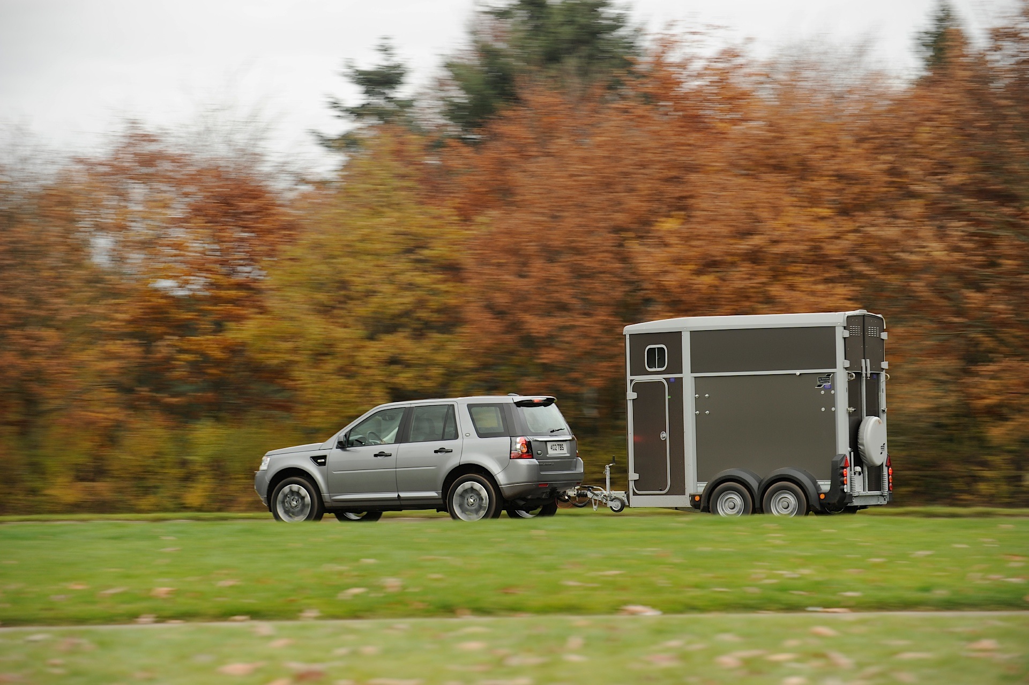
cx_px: 514
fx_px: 3714
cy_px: 342
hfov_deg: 15.8
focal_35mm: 130
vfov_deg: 10.5
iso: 200
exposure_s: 1/60
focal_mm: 130
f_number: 5.6
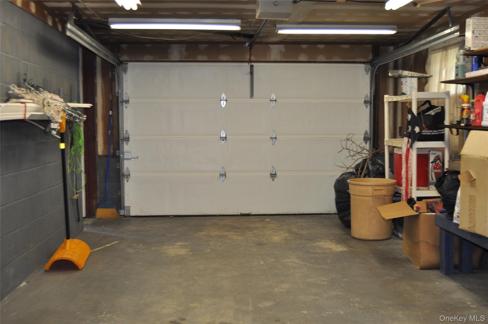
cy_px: 162
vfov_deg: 31.8
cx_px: 244
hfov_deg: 46.5
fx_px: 569
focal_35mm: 42
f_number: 4
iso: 640
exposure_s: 1/125
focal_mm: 28
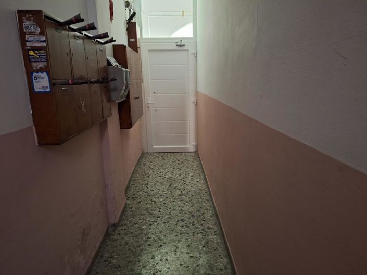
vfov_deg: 58.8
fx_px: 244
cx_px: 184
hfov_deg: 74.0
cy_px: 138
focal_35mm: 23
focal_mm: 5.54
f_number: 1.8
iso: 500
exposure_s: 1/20
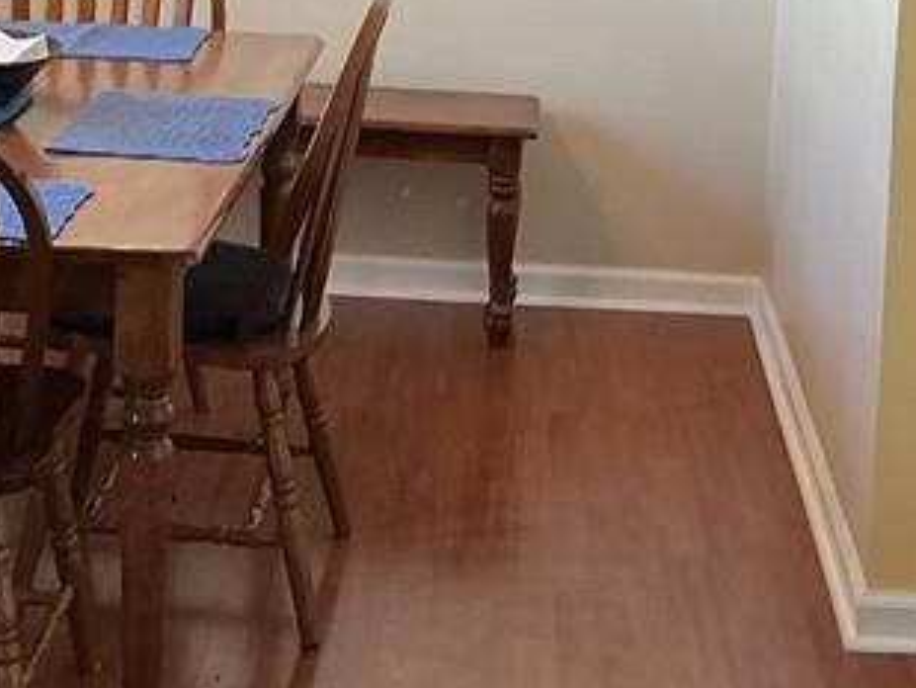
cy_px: -163
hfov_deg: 20.3
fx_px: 2541
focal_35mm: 96
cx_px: 267
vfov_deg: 14.8
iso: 64
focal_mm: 3
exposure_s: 1/60
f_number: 1.8
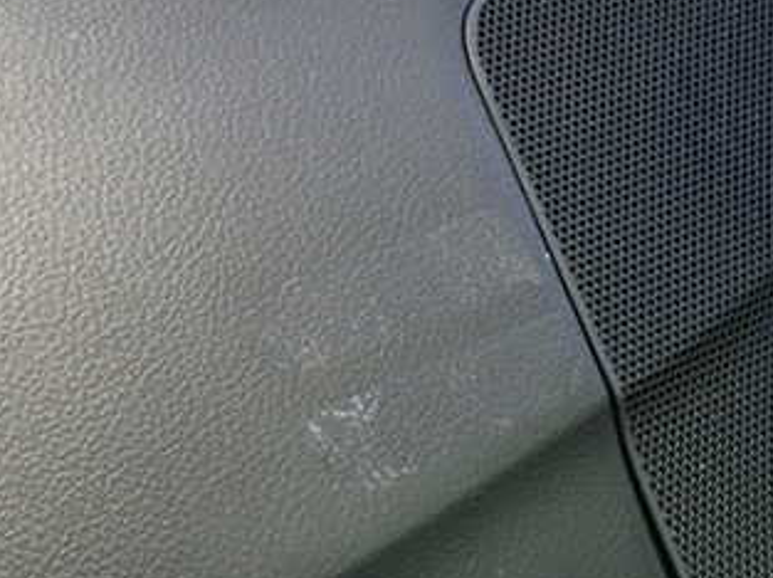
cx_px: 291
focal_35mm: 48
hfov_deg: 39.4
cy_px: 437
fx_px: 1071
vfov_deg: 29.7
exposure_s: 1/30
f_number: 2
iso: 800
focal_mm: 4.5
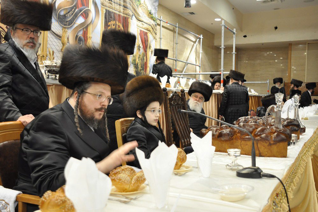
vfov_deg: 34.1
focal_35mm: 39
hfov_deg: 49.6
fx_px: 344
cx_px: 159
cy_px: 106
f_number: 4
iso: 800
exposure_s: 1/40
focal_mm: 26
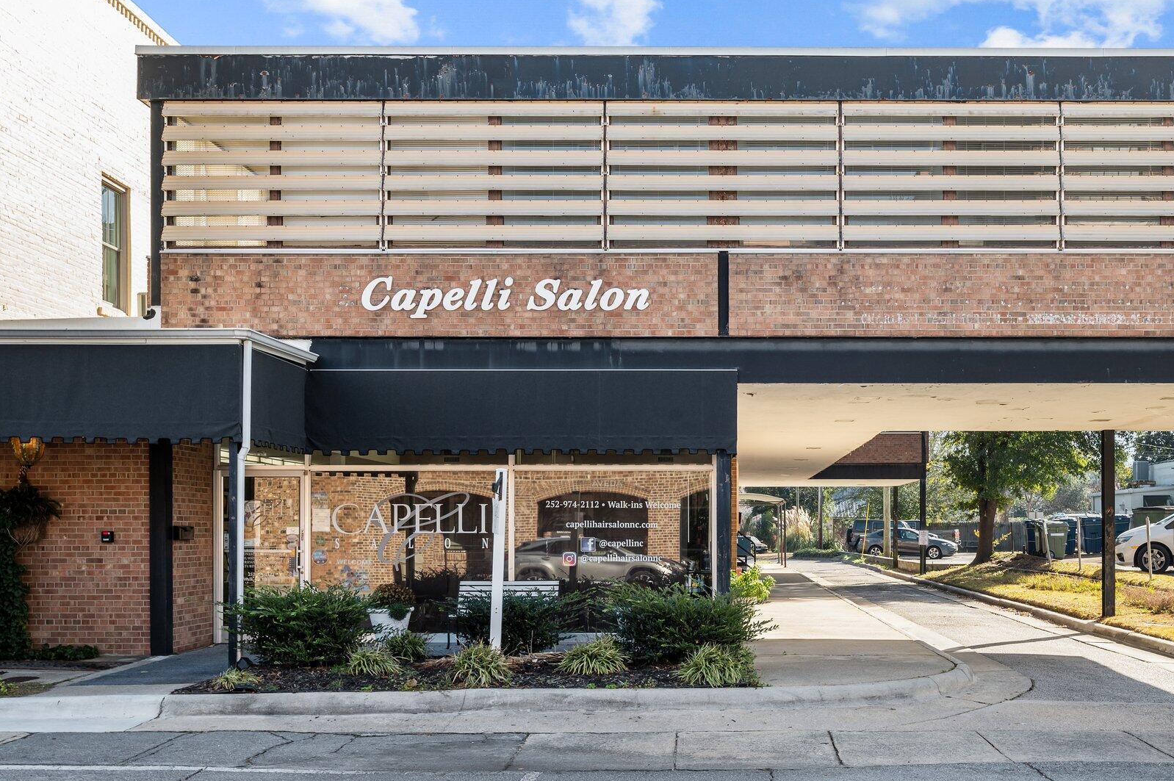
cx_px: 740
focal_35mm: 41
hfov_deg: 47.0
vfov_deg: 32.6
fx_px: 1336
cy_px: 403
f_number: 8
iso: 250
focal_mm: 32
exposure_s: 1/200
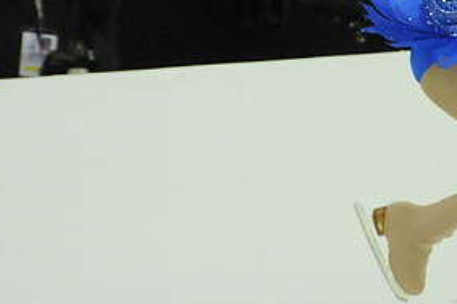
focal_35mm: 722
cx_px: 470
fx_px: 9155
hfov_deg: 2.9
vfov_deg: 1.9
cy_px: 120
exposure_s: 1/1000
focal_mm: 170
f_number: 5.6
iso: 3200
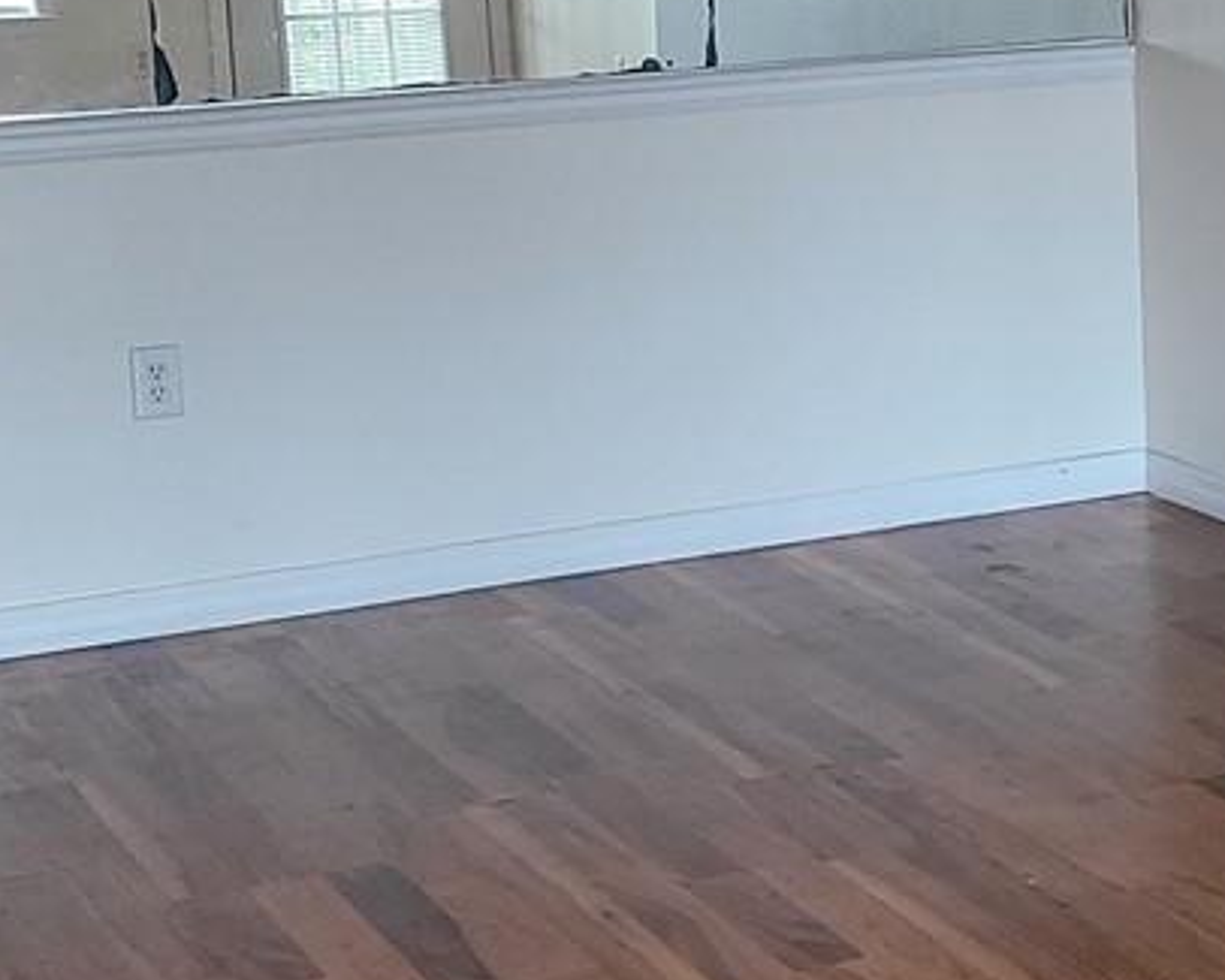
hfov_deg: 17.9
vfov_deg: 15.3
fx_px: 3626
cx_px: 1608
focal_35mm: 100
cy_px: 268
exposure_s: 1/60
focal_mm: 5.4
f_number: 1.8
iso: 250
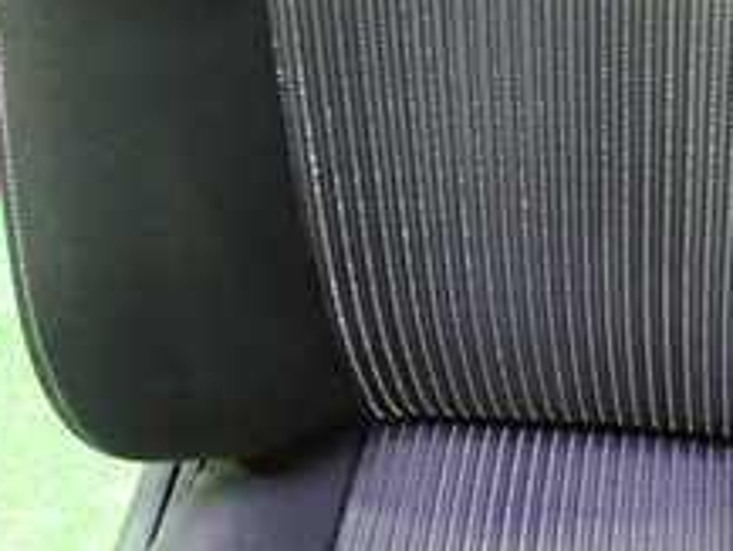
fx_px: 1462
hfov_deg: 27.6
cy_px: -30
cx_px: 588
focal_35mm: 69
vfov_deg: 20.5
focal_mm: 4.5
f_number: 2
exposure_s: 1/10
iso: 800
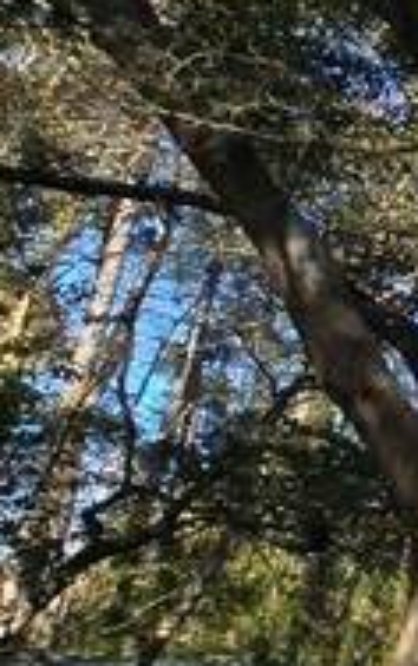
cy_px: 305
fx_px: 1363
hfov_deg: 8.0
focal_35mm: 75
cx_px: 1700
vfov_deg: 27.4
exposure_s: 1/857
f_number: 2.2
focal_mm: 2.2
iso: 50
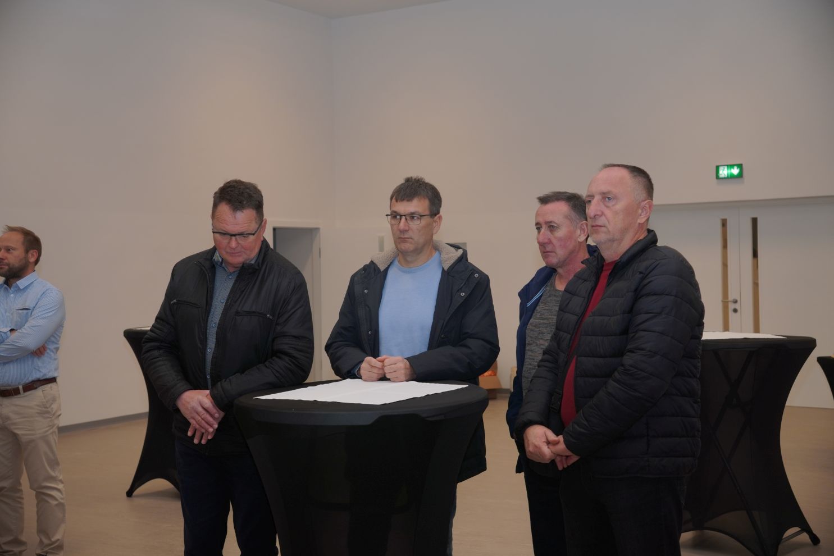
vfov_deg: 26.9
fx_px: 1164
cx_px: 417
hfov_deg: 39.4
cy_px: 278
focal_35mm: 50
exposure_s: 1/200
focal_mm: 33.5
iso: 250
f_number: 4
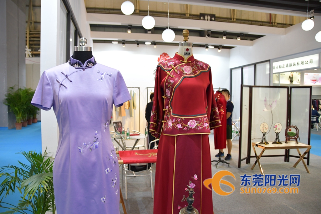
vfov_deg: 47.9
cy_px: 107
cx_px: 160
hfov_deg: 67.4
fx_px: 241
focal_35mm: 27
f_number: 3.5
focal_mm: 18
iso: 1100
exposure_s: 1/160
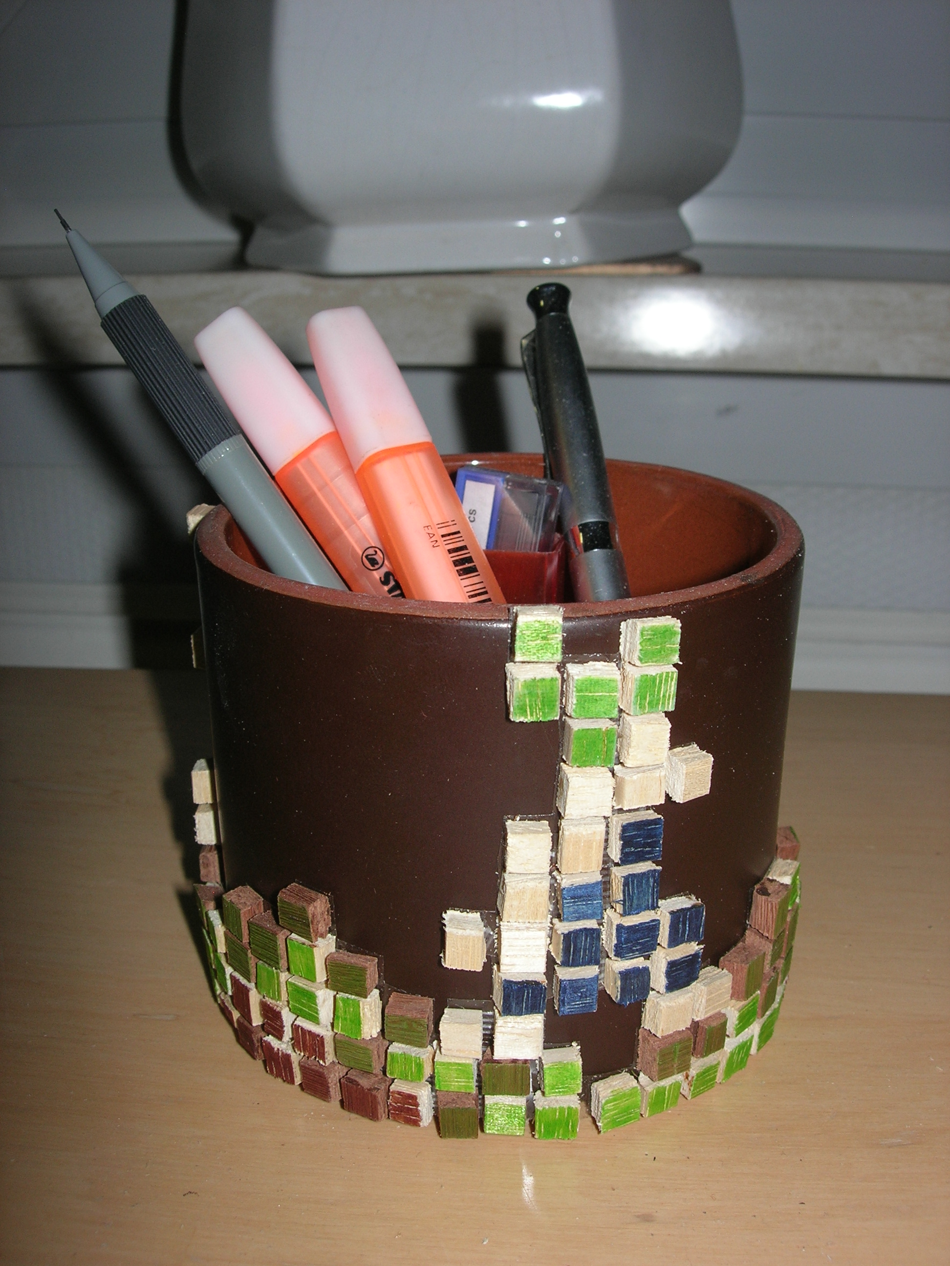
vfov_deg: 49.0
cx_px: 475
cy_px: 633
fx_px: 1390
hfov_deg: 37.7
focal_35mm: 38
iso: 64
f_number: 4.8
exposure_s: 1/60.1
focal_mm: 7.8
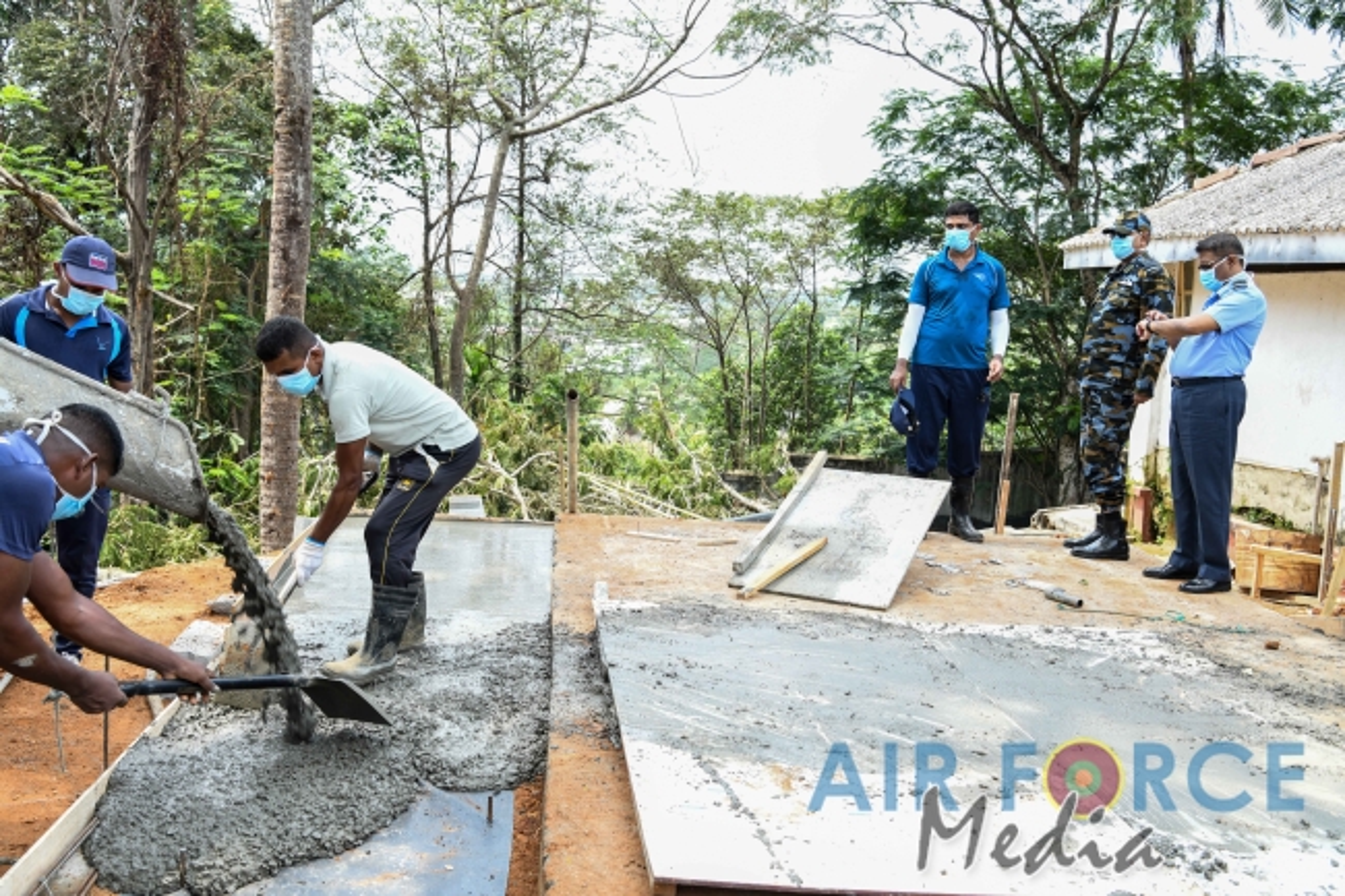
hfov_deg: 53.1
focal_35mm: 36
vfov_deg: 36.9
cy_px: 448
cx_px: 672
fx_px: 1345
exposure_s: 1/160
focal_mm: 36
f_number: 7.1
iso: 400
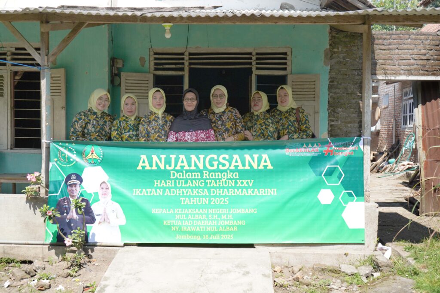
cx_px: 220
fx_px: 464
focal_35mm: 38
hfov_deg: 50.7
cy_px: 146
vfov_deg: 35.1
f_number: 4
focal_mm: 38
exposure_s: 1/1250
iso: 400
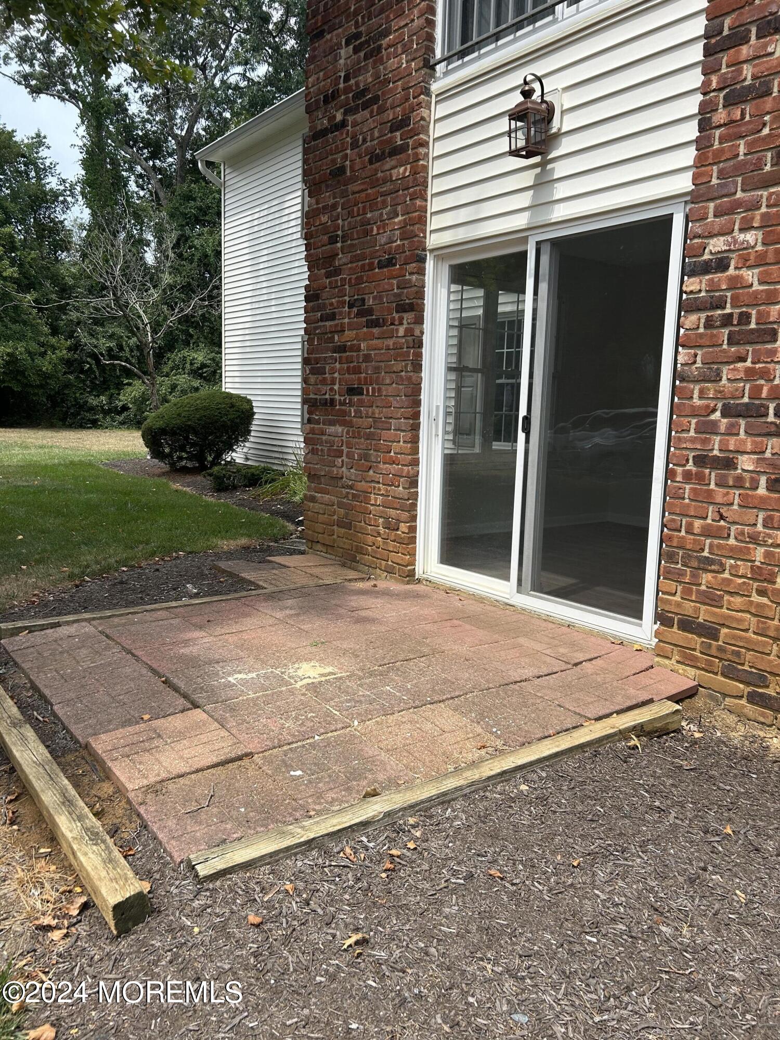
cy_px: 520
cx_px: 390
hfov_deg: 53.1
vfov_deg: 67.3
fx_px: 781
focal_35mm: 26
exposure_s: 1/1468
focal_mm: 5.7
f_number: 1.5
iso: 50
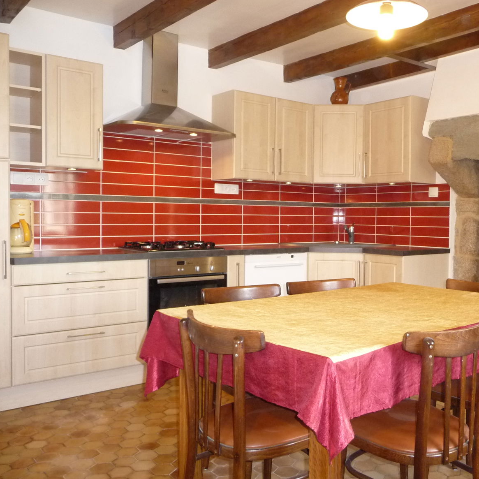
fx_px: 532
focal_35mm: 34
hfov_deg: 47.9
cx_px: 306
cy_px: 234
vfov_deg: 48.4
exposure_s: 1/30
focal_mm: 4.7
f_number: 3.3
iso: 320
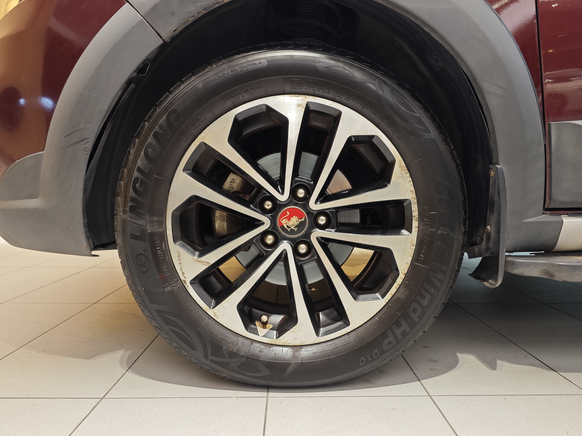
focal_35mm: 23
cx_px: 291
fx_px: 387
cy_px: 218
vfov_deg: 58.9
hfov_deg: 73.9
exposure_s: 1/51.7
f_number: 1.9
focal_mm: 8.7
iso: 160
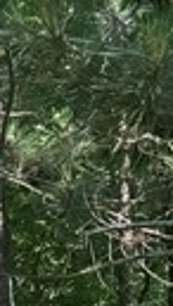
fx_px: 1680
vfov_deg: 10.0
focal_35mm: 207
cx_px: -280
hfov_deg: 5.6
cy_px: 501
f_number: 1.78
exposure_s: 1/582
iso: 80
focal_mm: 6.76
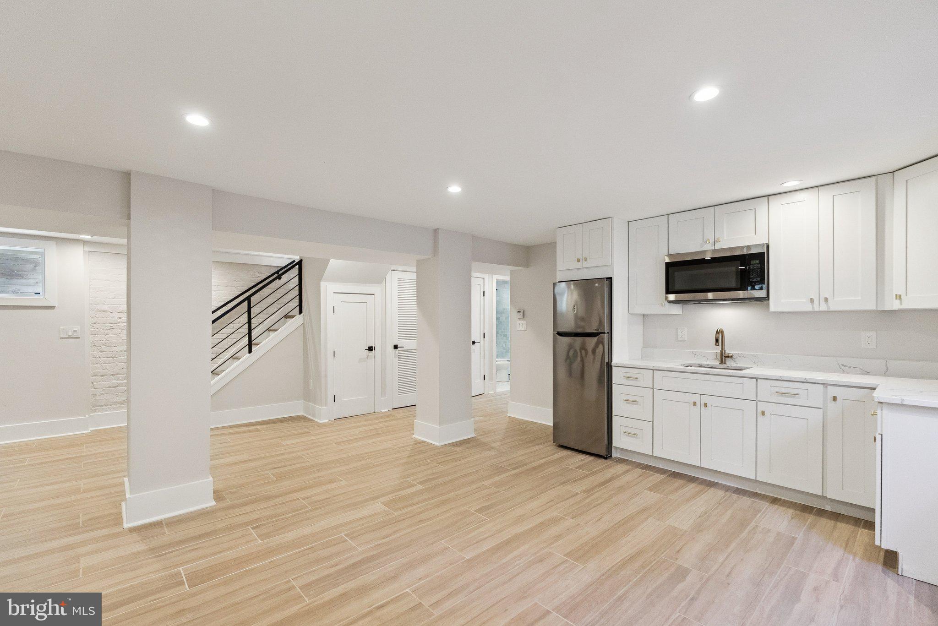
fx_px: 417
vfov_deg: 73.8
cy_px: 313
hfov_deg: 96.7
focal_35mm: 16
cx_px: 469
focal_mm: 16
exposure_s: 1/125
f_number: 4.5
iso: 2000
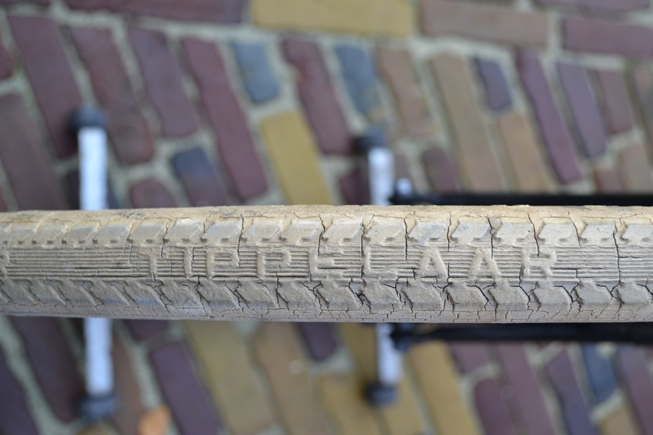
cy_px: 218
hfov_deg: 38.9
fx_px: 925
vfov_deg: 26.5
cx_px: 326
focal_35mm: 51
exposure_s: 1/125
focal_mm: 34
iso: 400
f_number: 5.6
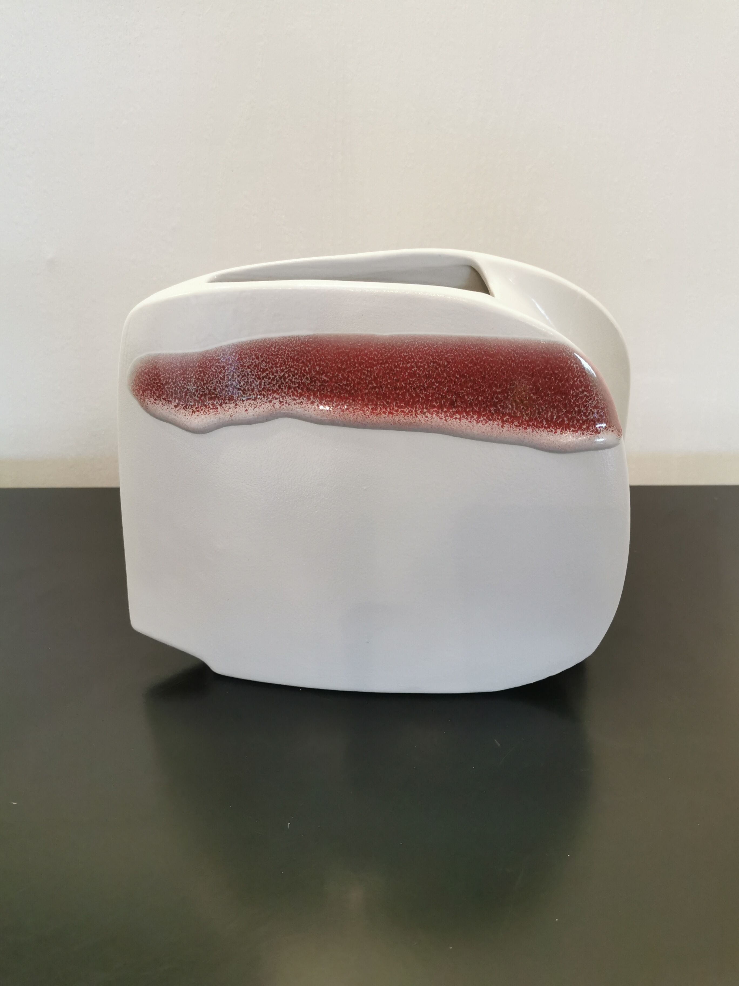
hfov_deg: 51.4
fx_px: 769
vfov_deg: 65.3
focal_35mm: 27
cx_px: 370
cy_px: 493
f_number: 1.8
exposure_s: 1/50
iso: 250
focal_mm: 5.58
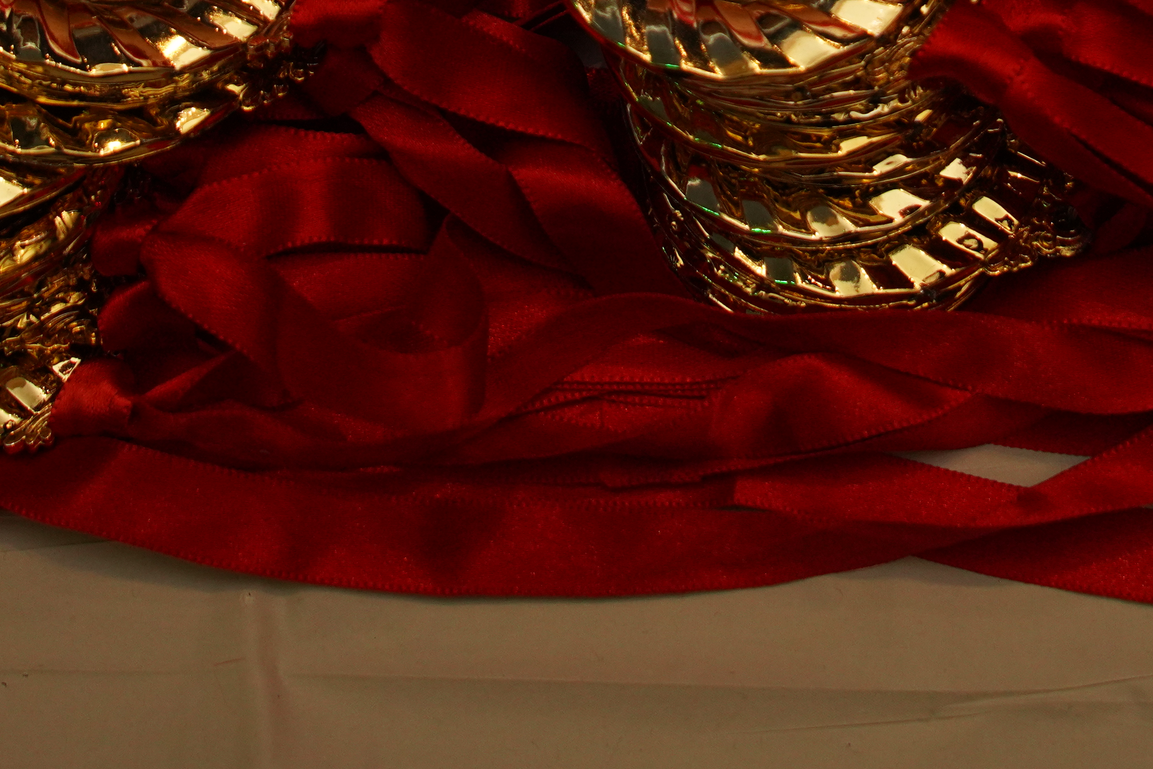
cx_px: 791
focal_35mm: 88
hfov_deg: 23.0
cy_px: -497
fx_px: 2818
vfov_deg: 14.2
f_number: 4
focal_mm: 26
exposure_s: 1/250
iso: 1000
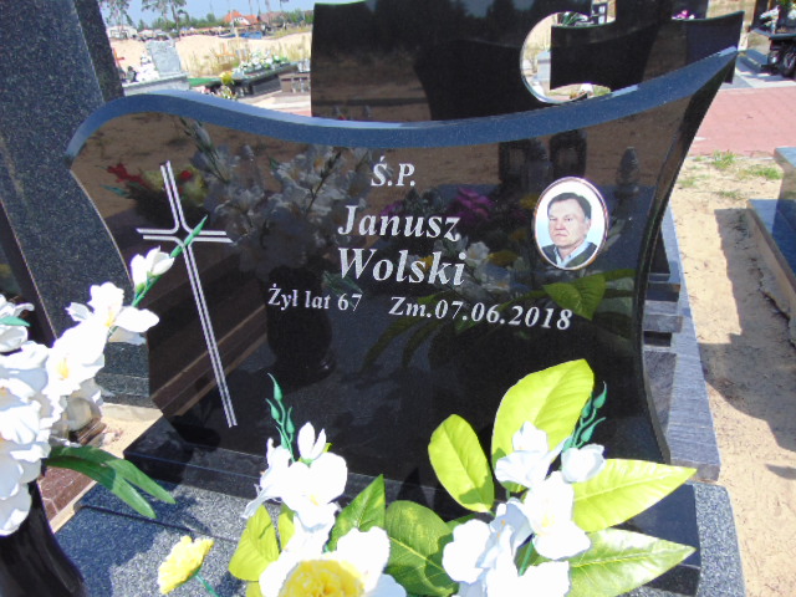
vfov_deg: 54.9
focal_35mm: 25
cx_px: 398
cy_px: 298
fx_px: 575
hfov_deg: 69.4
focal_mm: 4.5
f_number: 3
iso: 80
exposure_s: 1/1000
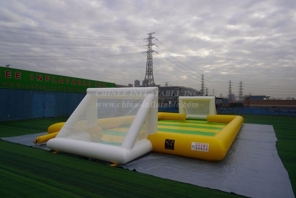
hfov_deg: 73.7
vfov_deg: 53.1
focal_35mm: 24
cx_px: 148
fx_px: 197
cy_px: 99
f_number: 8
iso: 100
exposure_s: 1/125
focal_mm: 16
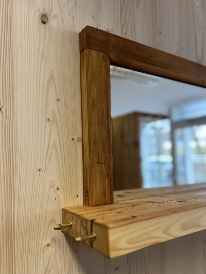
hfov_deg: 46.7
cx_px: 115
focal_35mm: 30
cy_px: 152
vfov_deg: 59.8
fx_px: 238
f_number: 1.5
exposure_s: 1/100
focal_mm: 5.7
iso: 40
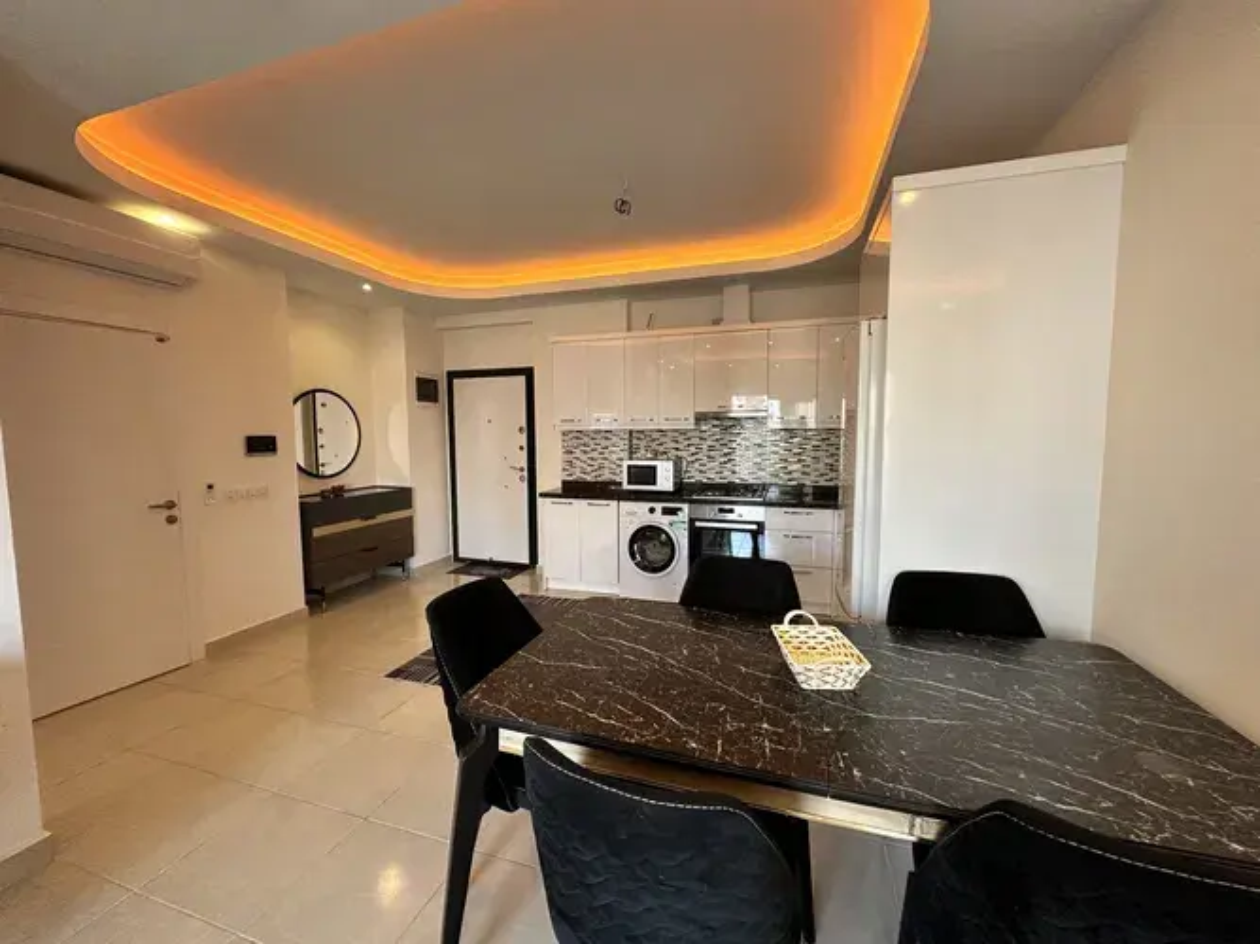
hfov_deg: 102.1
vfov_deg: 85.7
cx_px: 630
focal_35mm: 14
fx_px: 509
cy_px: 472
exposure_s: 1/99
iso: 160
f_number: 2.2
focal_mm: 2.22
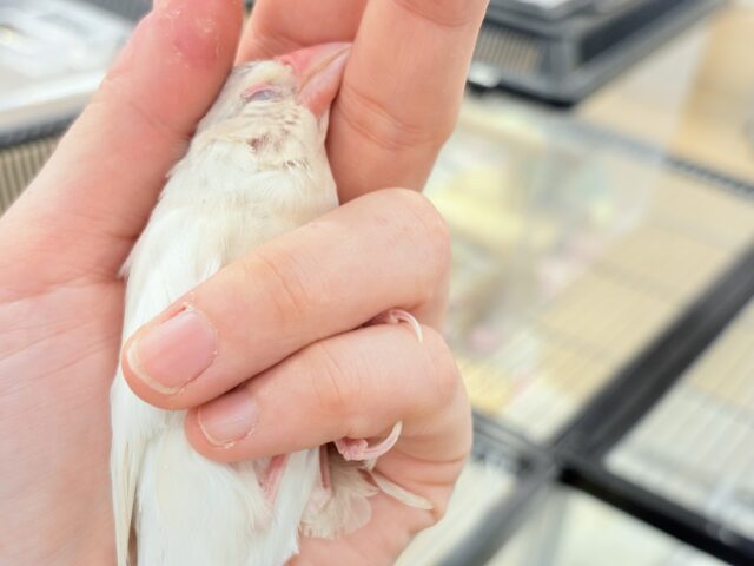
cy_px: 283
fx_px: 1133
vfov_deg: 28.0
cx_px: 377
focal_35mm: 52
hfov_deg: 36.8
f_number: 1.6
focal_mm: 5.96
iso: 50
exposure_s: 1/50
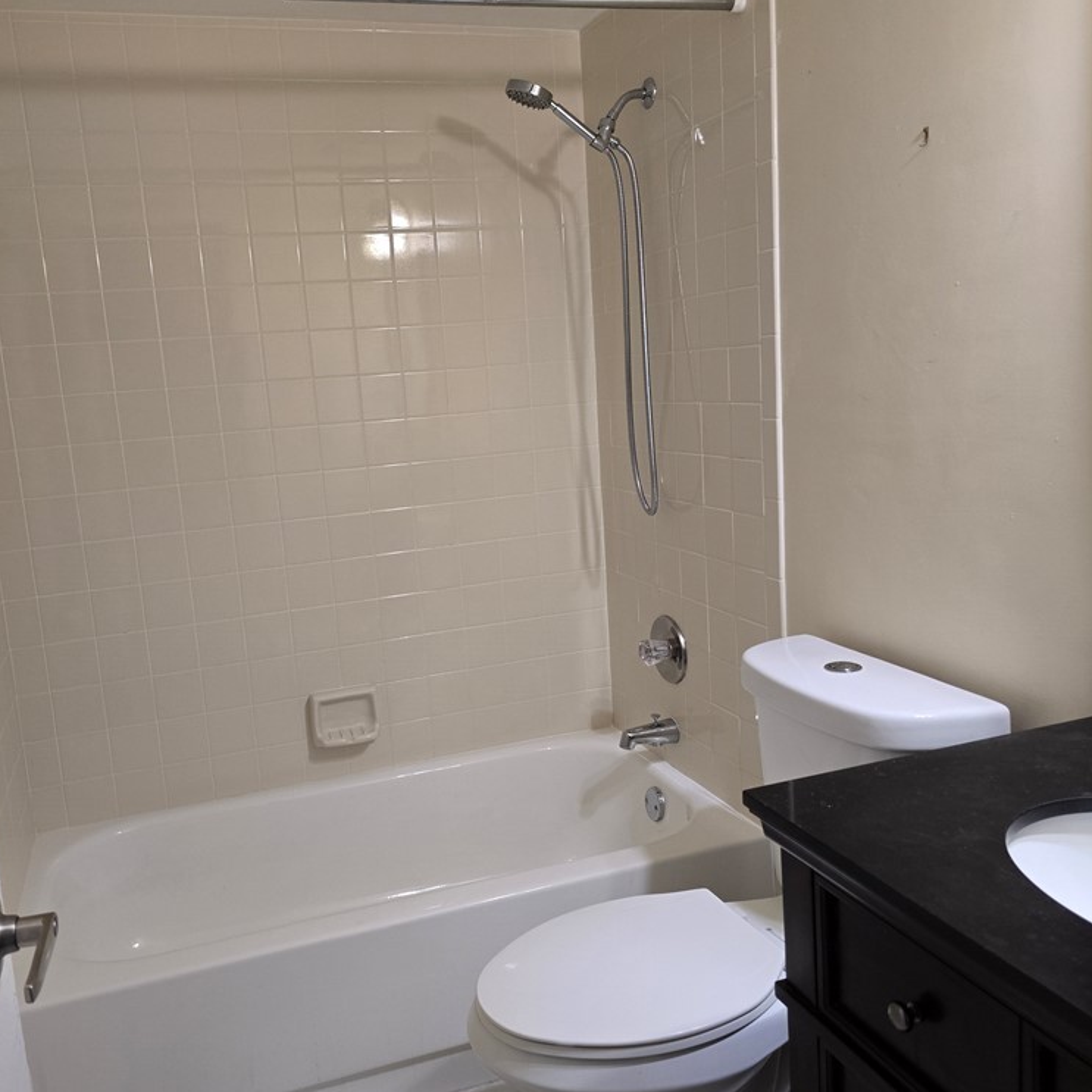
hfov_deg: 57.0
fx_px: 999
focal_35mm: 28
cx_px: 459
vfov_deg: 57.3
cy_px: 539
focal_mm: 6.3
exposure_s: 1/60
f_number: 1.7
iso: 250
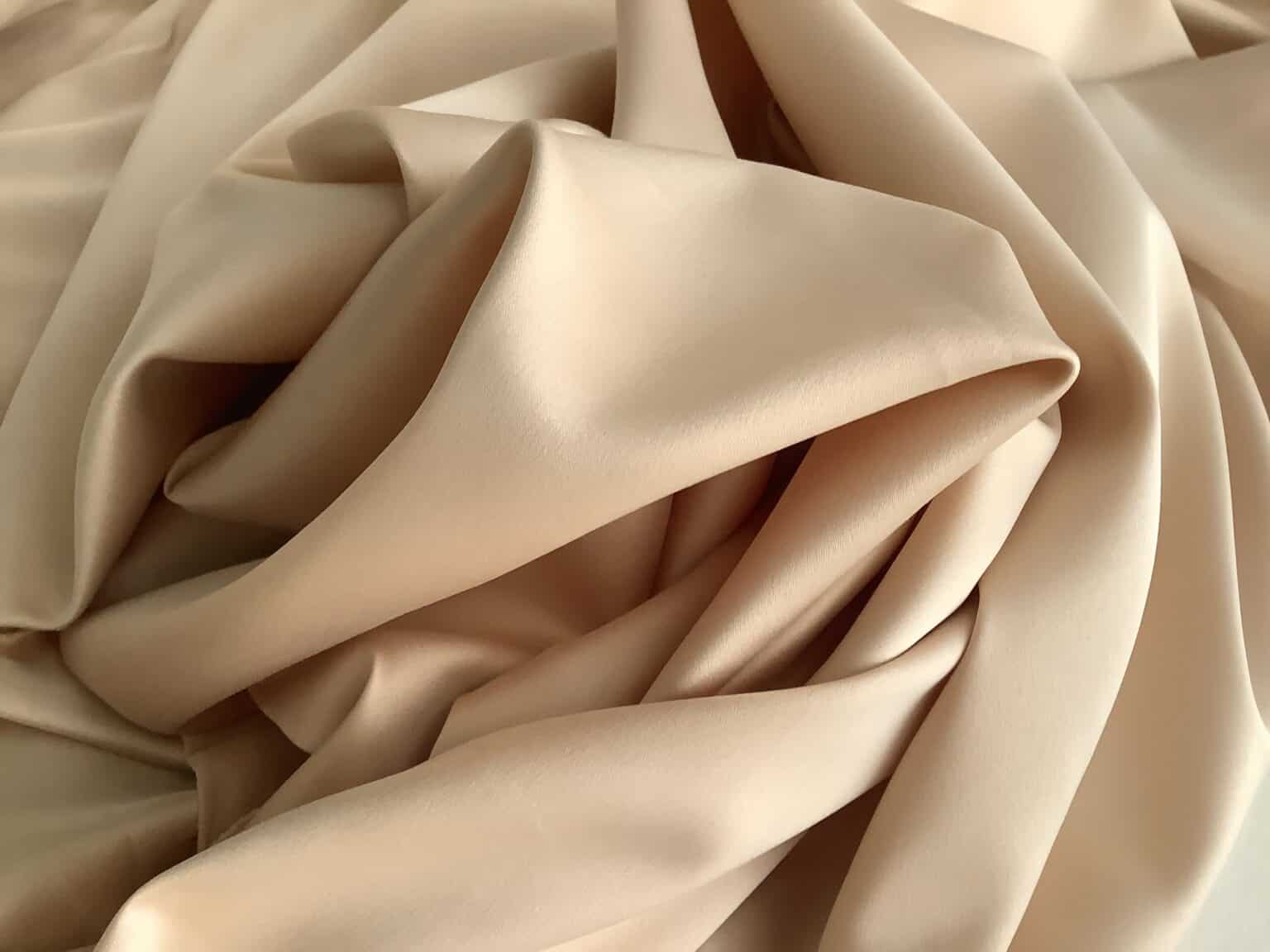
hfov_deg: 58.4
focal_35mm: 31
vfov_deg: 45.4
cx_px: 635
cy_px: 476
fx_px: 1137
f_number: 2.4
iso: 160
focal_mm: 3.3
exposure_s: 1/60
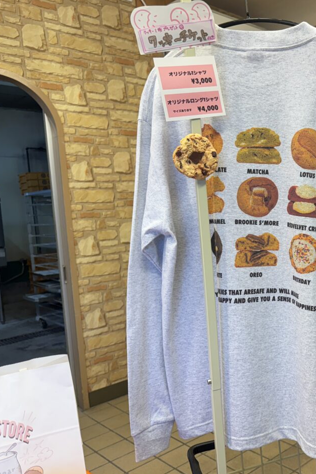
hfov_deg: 35.1
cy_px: 241
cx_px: 318
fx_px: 448
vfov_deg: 55.8
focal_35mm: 34
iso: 80
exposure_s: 1/100
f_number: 1.78
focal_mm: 6.76
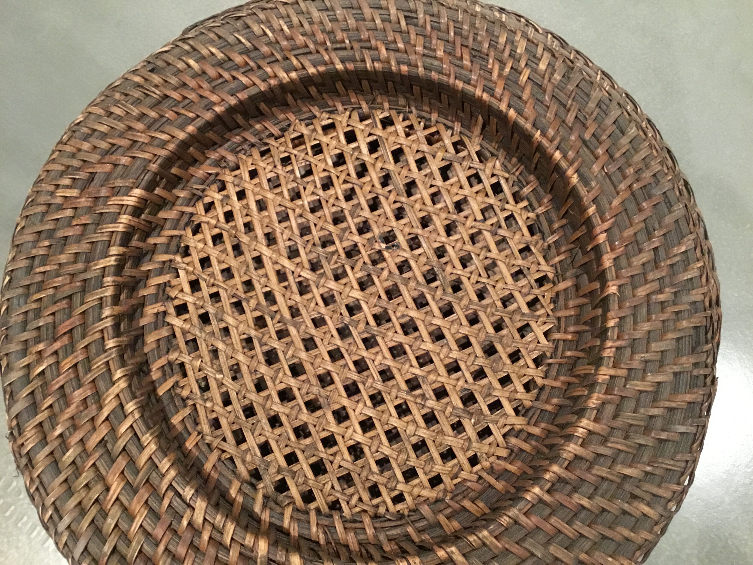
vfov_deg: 45.4
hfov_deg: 58.4
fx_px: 674
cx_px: 376
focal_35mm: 31
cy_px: 282
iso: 320
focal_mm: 3.3
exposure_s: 1/17
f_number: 2.4
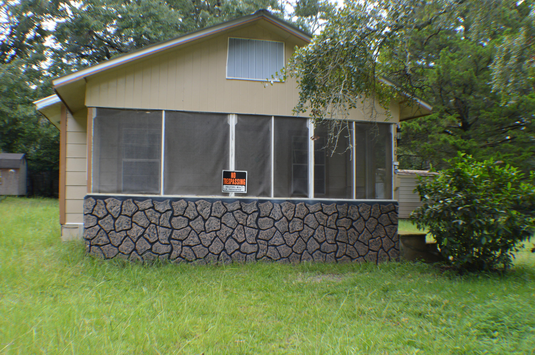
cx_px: 268
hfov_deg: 49.6
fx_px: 579
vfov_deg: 34.1
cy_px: 178
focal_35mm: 39
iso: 360
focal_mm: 26
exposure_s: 1/125
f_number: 5.6
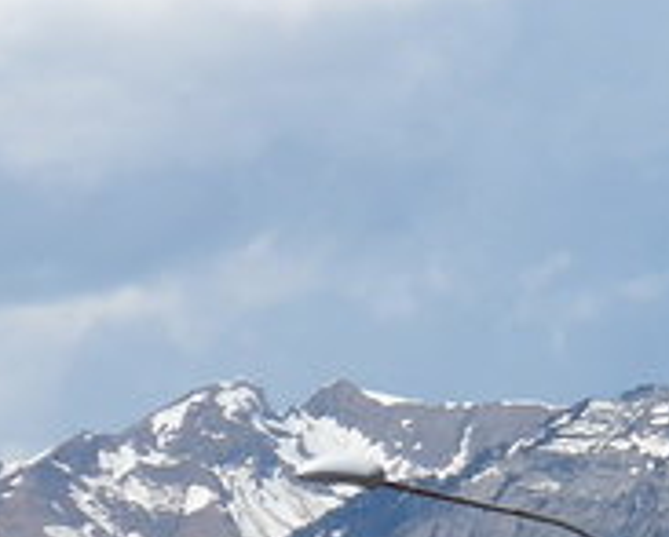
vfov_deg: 3.3
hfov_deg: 4.1
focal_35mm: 473
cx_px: 1184
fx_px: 9380
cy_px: 515
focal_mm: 15
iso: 80
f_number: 4.2
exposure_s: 1/1300
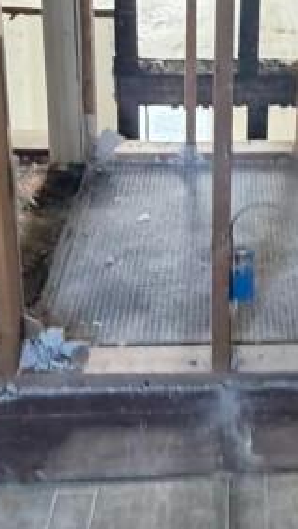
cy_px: -19
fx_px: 772
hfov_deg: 21.1
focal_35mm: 55
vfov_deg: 34.0
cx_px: 300
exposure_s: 1/60
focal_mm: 2.22
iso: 320
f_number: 2.2
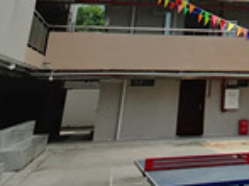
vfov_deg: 21.2
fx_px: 381
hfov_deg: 29.6
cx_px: 318
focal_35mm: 53
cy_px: -122
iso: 100
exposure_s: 1/420
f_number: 2.2
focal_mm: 2.25
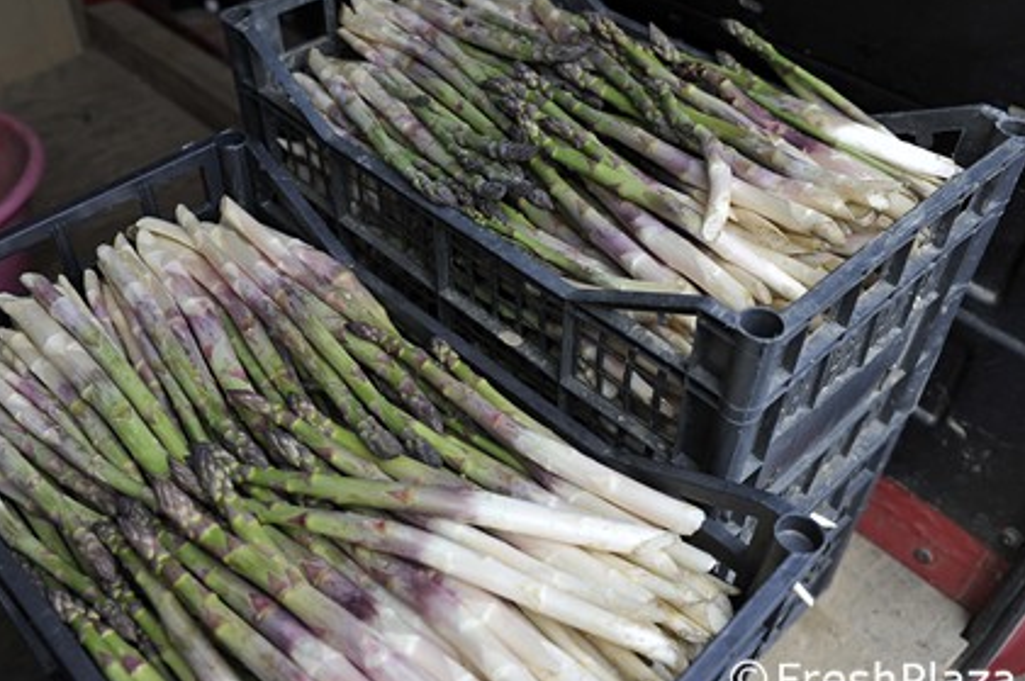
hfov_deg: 54.4
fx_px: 996
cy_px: 338
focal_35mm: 35
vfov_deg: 37.8
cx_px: 477
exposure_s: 1/250
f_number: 5
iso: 200
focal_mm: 32
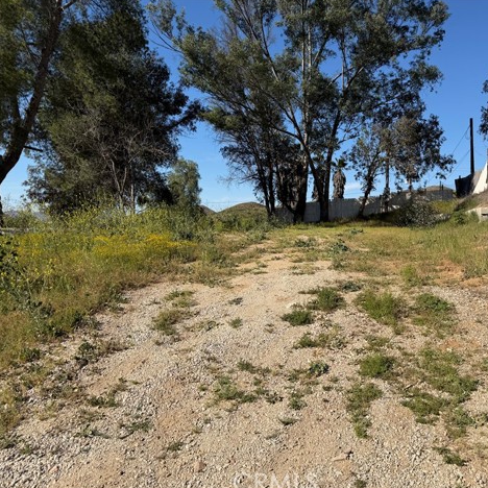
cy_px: 247
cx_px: 309
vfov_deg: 55.6
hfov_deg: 54.9
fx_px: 463
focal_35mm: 29
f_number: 1.78
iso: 80
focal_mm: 6.76
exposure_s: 1/5319
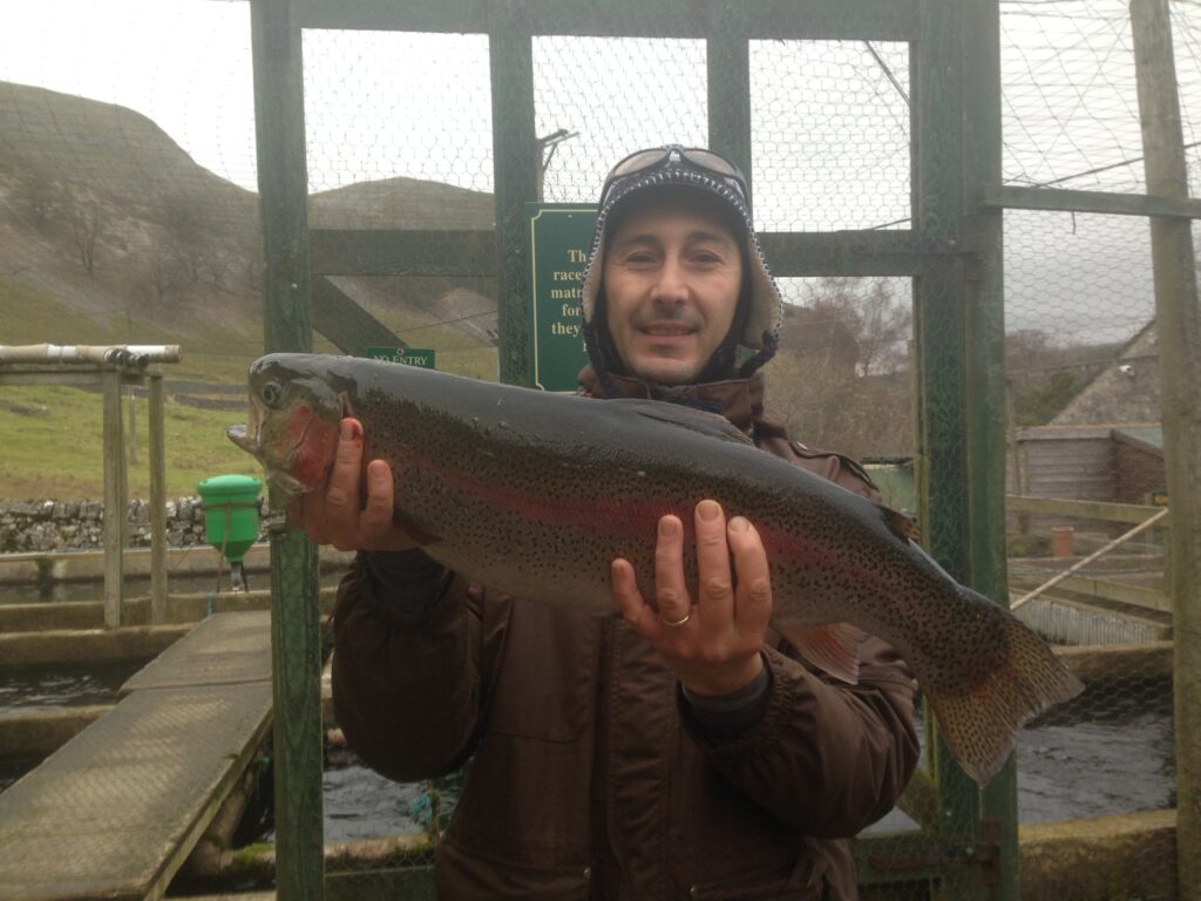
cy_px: 450
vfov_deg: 42.9
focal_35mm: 33
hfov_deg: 55.4
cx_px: 600
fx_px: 1145
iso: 50
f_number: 2.4
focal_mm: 4.12
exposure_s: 1/20
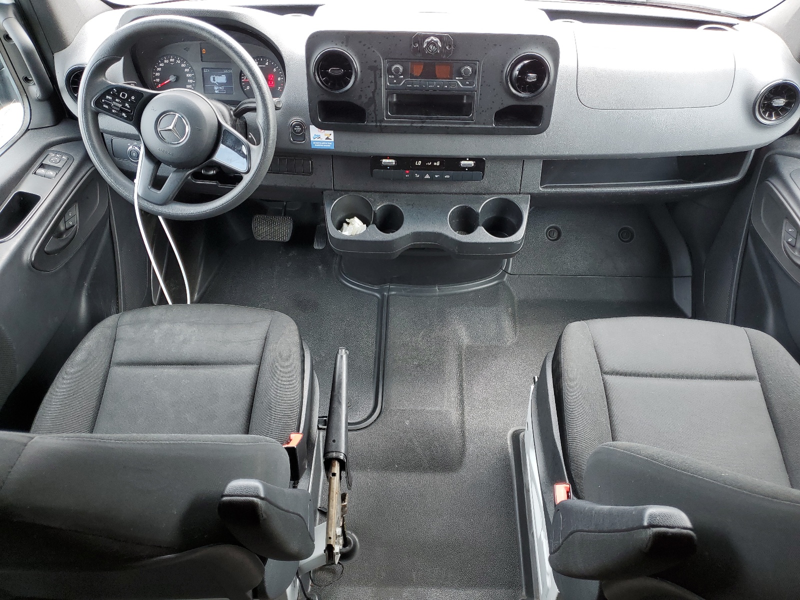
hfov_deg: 67.3
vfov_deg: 53.1
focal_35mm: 26
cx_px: 400
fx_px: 601
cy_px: 300
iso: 50
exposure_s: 1/60.2
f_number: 1.5
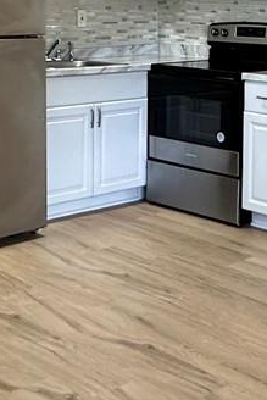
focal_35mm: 71
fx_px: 789
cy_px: 22
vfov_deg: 27.2
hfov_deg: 19.2
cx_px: 161
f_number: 2.2
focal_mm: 2.22
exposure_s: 1/60
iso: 250
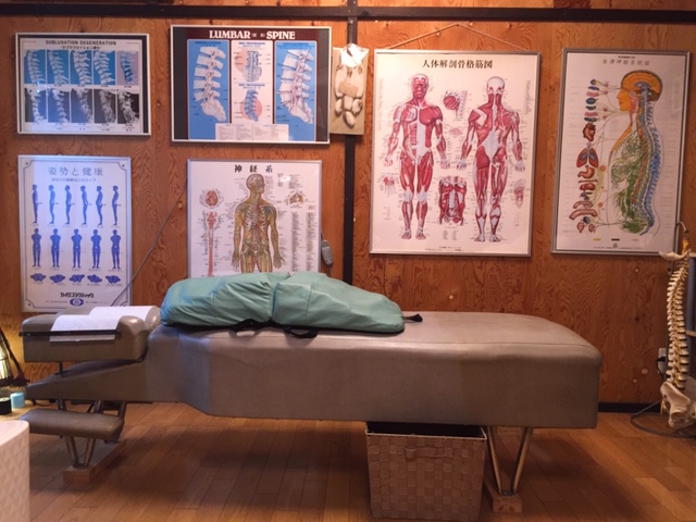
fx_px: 583
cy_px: 261
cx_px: 348
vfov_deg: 48.2
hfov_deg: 61.7
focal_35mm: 29
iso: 200
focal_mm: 4.15
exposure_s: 1/30
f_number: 2.2
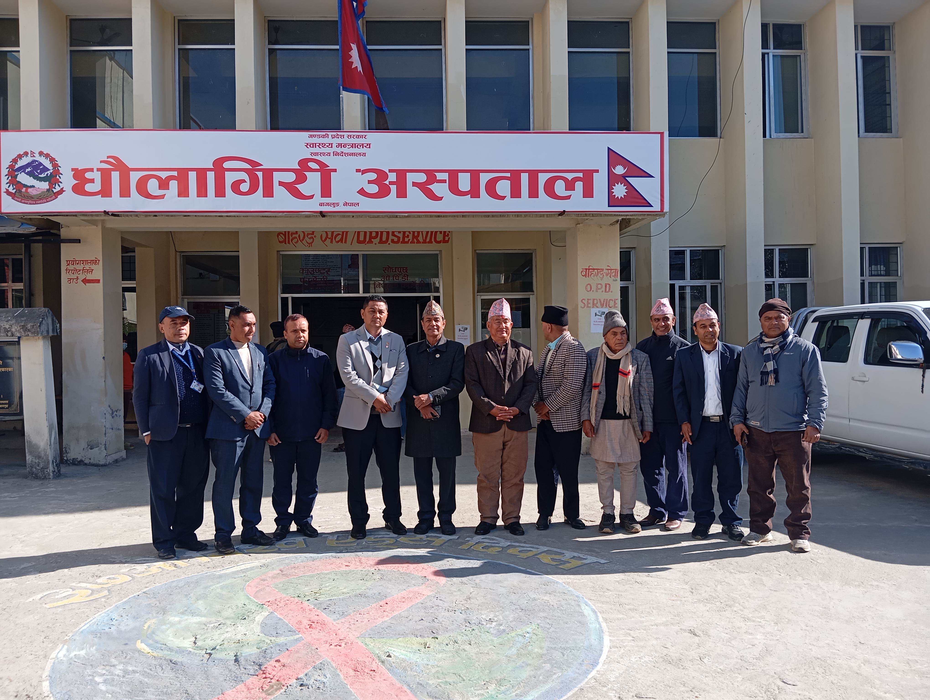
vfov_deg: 49.9
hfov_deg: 63.4
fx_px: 753
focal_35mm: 28
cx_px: 465
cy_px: 350
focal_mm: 4.22
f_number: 1.8
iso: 113
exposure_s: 1/412
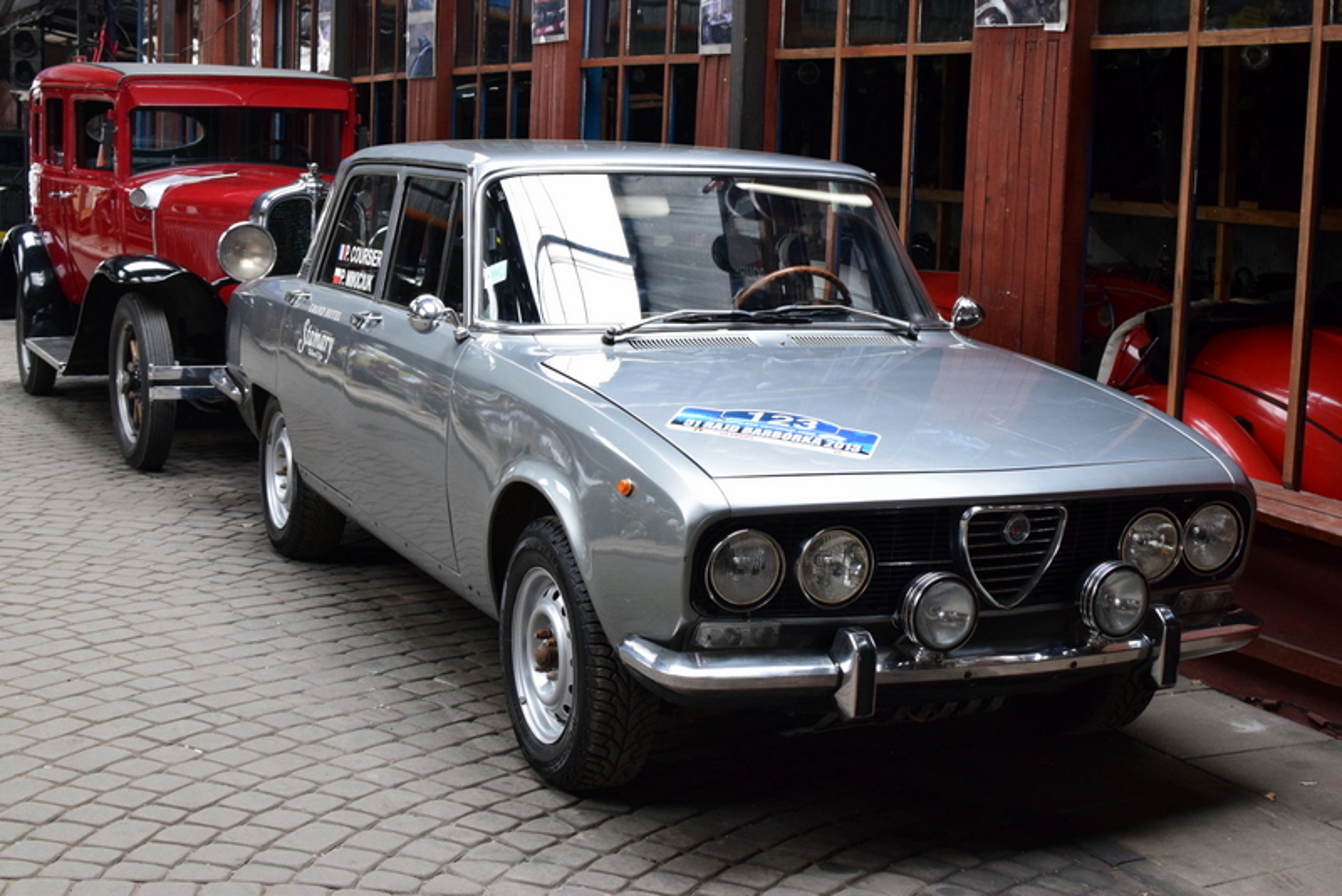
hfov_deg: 37.8
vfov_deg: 25.8
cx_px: 671
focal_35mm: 52
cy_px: 448
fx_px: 1958
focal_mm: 35
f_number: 8
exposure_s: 1/60
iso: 1600
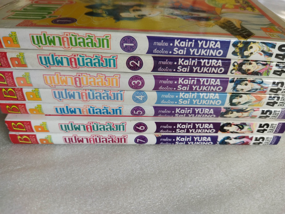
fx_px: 222
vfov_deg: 51.4
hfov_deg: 65.3
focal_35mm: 27
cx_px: 142
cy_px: 107
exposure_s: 1/50
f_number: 1.79
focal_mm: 4.71
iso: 197
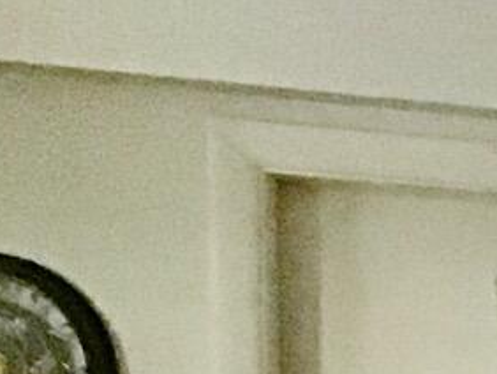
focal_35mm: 225
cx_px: 1794
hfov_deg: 7.2
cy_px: 1351
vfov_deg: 5.9
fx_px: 3233
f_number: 2.4
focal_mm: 3.3
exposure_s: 1/30
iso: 125
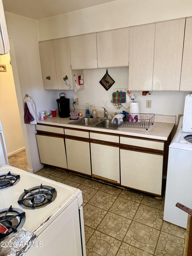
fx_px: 177
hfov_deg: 56.8
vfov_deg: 71.6
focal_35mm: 24
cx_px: 96
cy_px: 128
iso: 400
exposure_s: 1/60
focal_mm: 6.76
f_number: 1.78
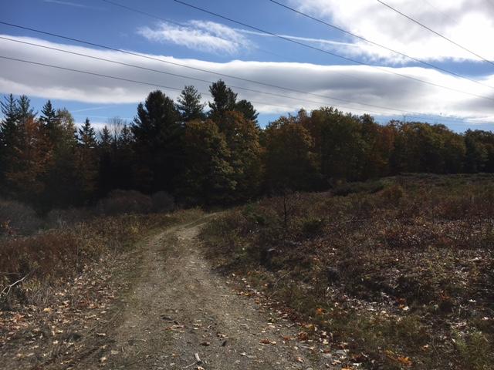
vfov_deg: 48.2
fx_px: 414
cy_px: 185
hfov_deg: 61.7
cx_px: 247
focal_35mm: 29
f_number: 2.2
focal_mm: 4.15
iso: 25
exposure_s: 1/3344
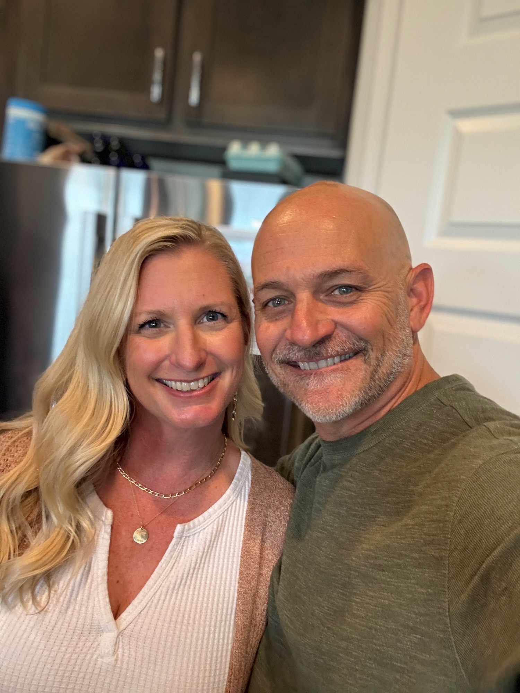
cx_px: 260
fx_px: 601
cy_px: 346
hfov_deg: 46.8
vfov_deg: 60.0
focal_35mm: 30
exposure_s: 1/40
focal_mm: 2.69
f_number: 1.9
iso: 250
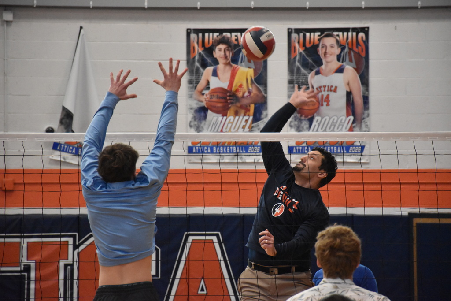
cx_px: 226
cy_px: 150
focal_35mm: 195
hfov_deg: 10.5
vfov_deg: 7.0
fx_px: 2443
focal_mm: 130
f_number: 5.6
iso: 6400
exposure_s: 1/640
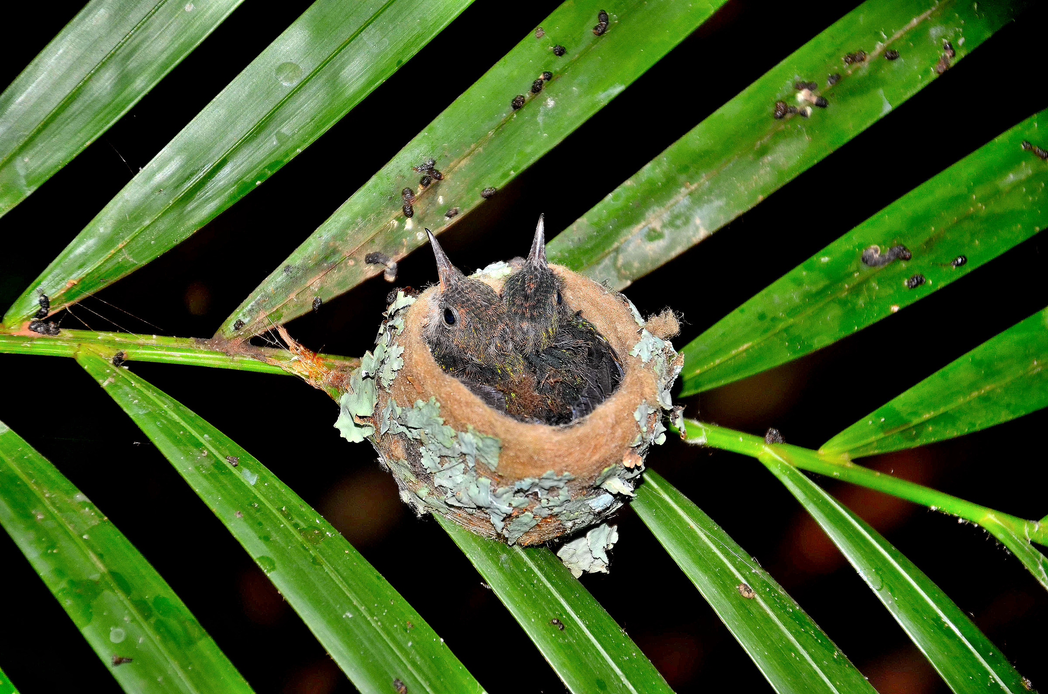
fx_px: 4575
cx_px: 524
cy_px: 347
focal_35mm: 158
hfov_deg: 13.1
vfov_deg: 8.7
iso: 400
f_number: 5.6
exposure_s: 1/250
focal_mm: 105
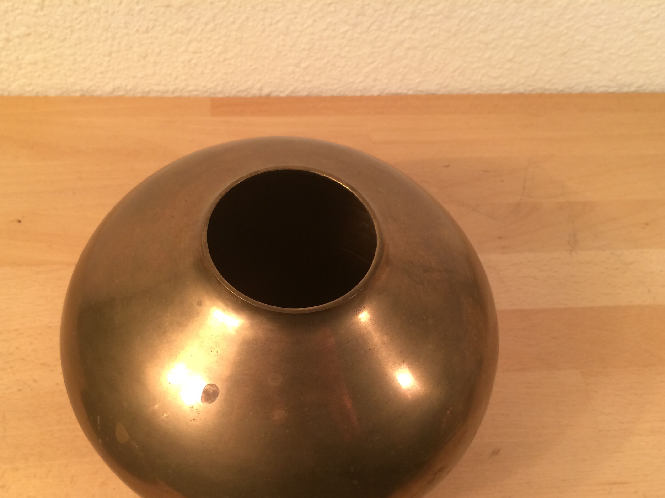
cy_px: 286
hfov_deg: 53.8
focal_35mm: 34
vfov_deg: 41.7
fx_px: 653
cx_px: 291
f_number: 2.2
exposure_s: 1/33
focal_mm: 4.15
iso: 100
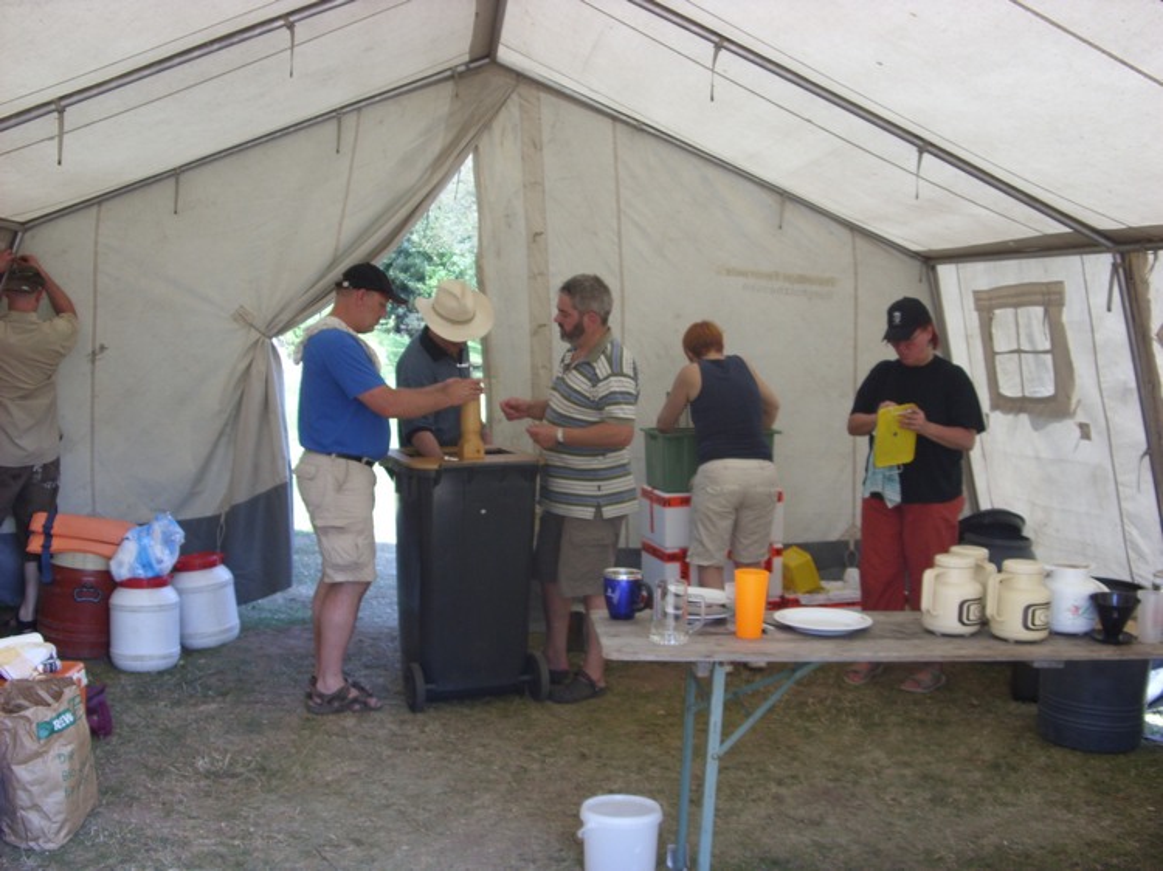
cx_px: 582
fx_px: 1276
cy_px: 436
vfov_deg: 37.7
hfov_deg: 49.0
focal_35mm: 38
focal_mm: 6.3
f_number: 2.8
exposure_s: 1/125
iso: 50
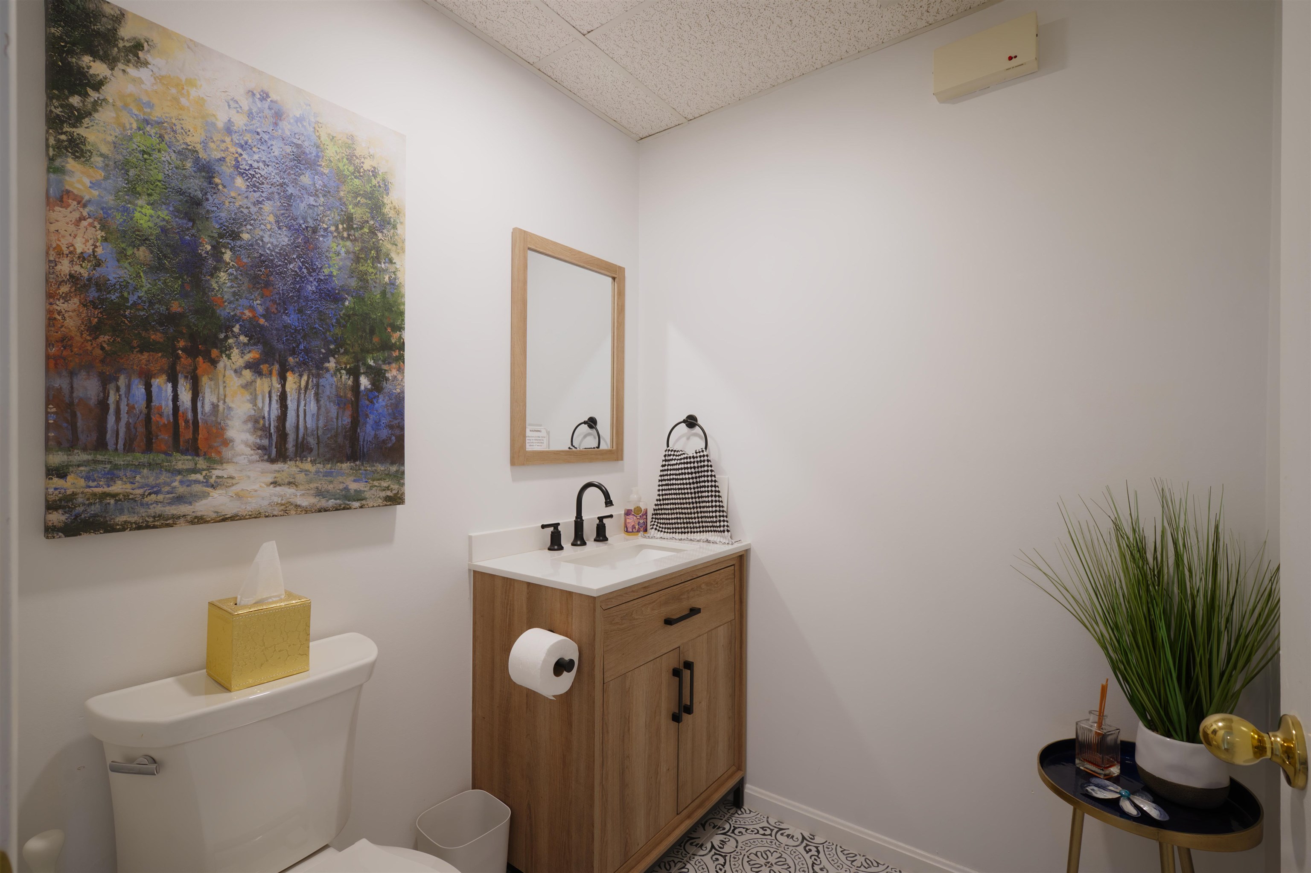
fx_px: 564
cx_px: 656
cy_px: 436
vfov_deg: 75.5
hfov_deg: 98.6
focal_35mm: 16
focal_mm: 15.5
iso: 250
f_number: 7.1
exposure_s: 1/4
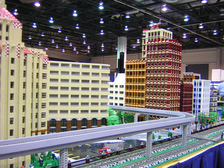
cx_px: 112
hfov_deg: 51.4
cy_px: 84
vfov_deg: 39.7
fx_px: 233
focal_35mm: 36
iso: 125
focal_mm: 4.7
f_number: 2.6
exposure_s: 1/3.6
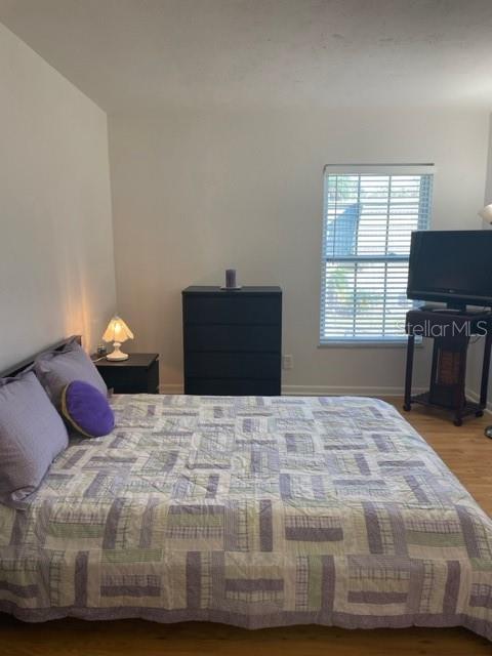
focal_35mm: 26
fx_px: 493
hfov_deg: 53.1
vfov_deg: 67.3
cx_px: 246
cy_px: 328
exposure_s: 1/120
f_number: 1.6
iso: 100
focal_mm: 4.2
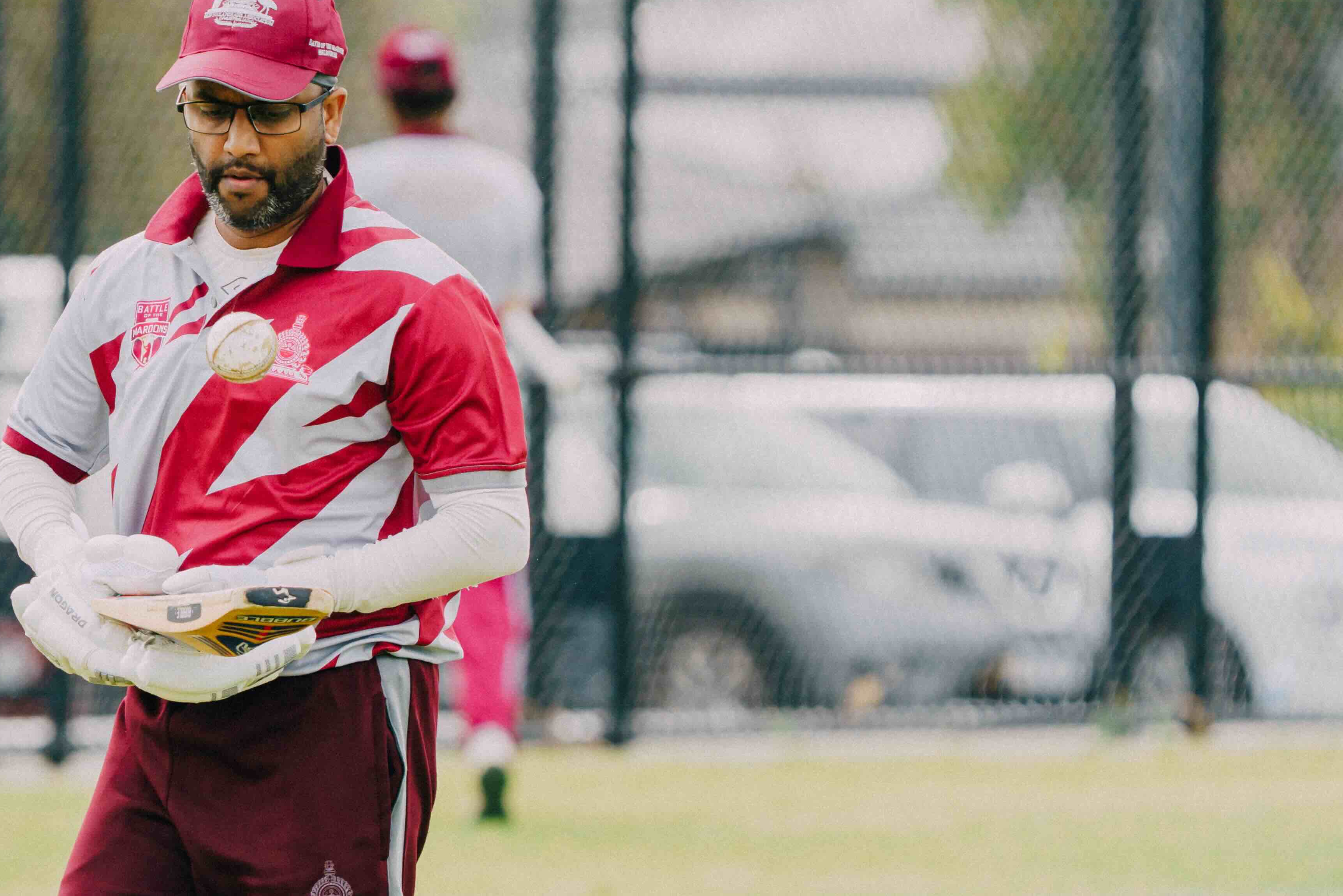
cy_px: 438
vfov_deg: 2.1
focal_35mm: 654
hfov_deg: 3.2
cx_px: 228
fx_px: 24396
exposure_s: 1/800
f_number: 6.3
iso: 500
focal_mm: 376
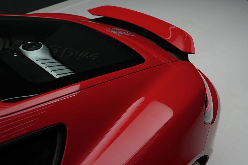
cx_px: 124
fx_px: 241
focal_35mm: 35
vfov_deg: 37.8
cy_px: 82
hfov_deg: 54.4
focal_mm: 35
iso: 400
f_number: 4
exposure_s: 1/60
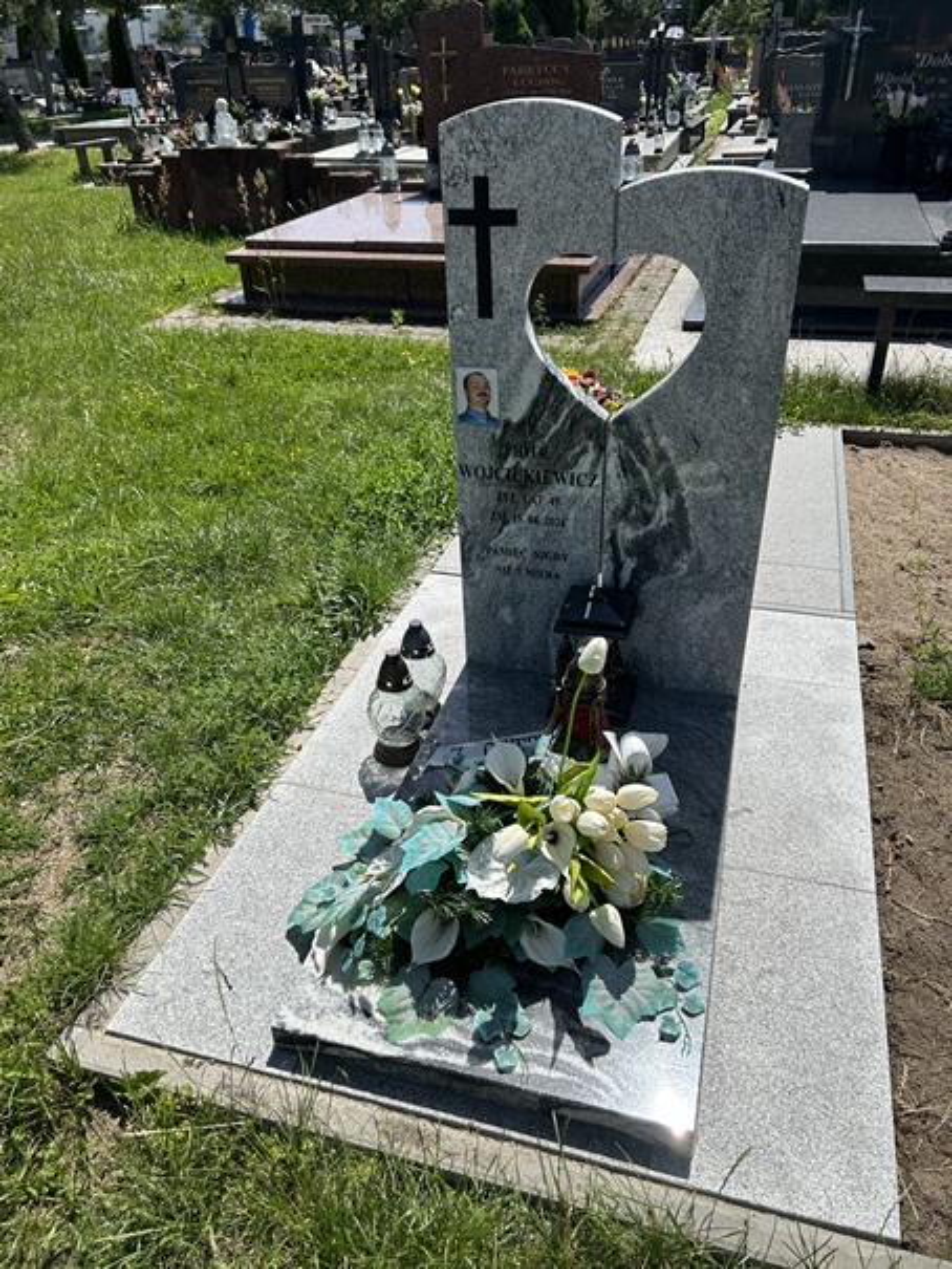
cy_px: 634
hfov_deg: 53.1
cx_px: 476
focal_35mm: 26
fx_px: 953
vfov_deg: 67.3
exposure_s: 1/4831
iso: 50
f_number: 1.5
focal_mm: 5.7
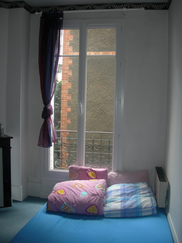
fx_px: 266
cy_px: 122
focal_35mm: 38
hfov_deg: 37.7
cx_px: 91
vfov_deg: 49.0
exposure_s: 1/30
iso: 50
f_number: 2.8
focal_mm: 7.8
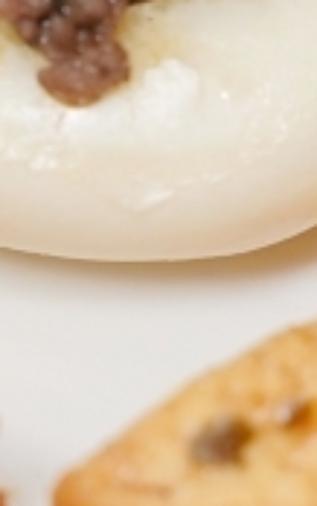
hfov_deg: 3.3
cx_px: 73
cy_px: -160
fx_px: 5423
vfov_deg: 5.3
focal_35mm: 393
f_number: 4
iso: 400
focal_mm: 56
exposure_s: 1/60
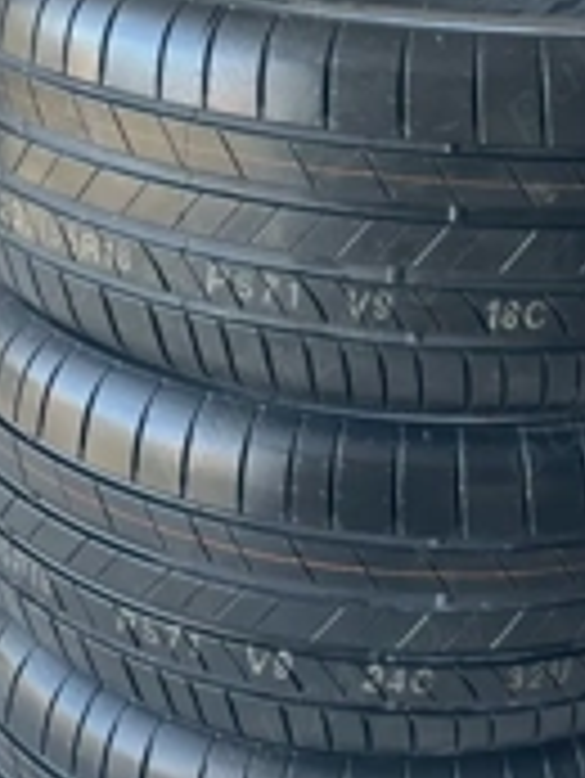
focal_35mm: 60
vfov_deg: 30.7
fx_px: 1350
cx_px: 387
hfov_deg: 24.3
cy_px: 76
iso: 125
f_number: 1.6
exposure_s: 1/86
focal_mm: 4.2
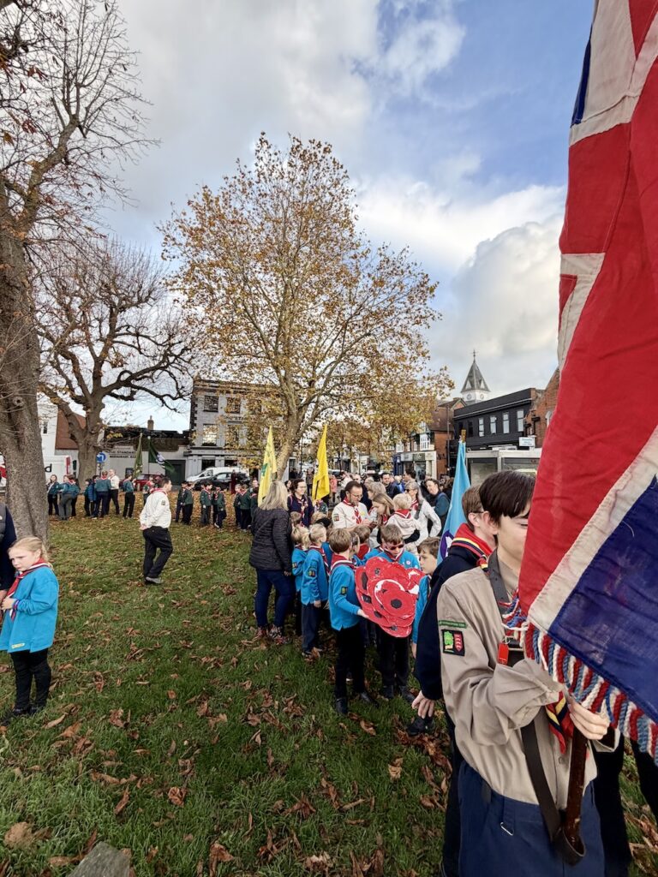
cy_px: 438
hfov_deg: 85.7
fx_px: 355
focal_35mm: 14
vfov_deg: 102.1
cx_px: 329
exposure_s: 1/522
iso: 40
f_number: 2.2
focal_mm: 2.22
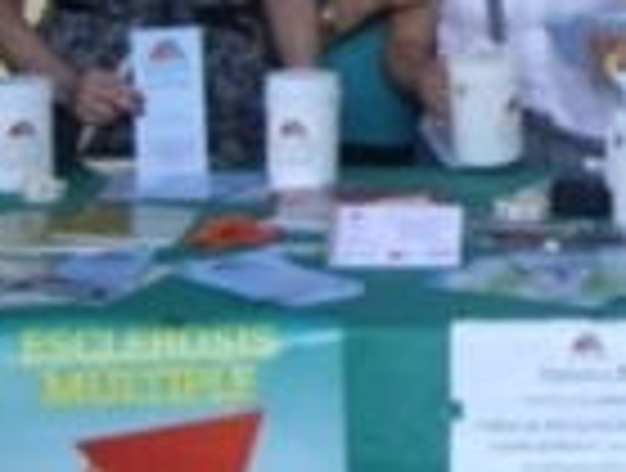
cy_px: 189
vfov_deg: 13.6
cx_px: 797
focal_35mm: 109
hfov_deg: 17.0
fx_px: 1976
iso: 100
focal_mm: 6.2
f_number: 2.7
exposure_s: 1/80
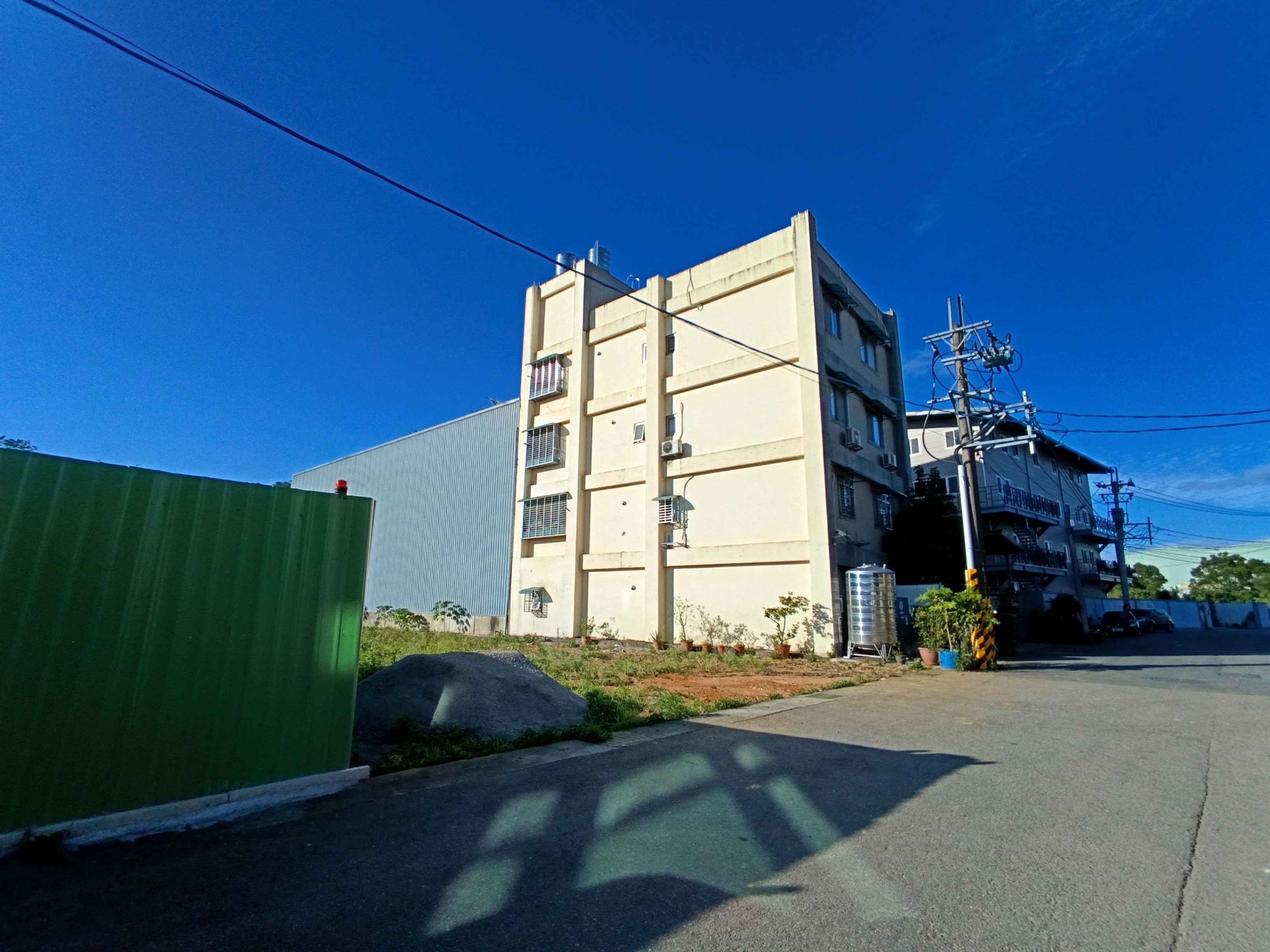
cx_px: 635
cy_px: 476
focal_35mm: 16
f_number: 2.2
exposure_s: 1/1531
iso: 52
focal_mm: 1.65
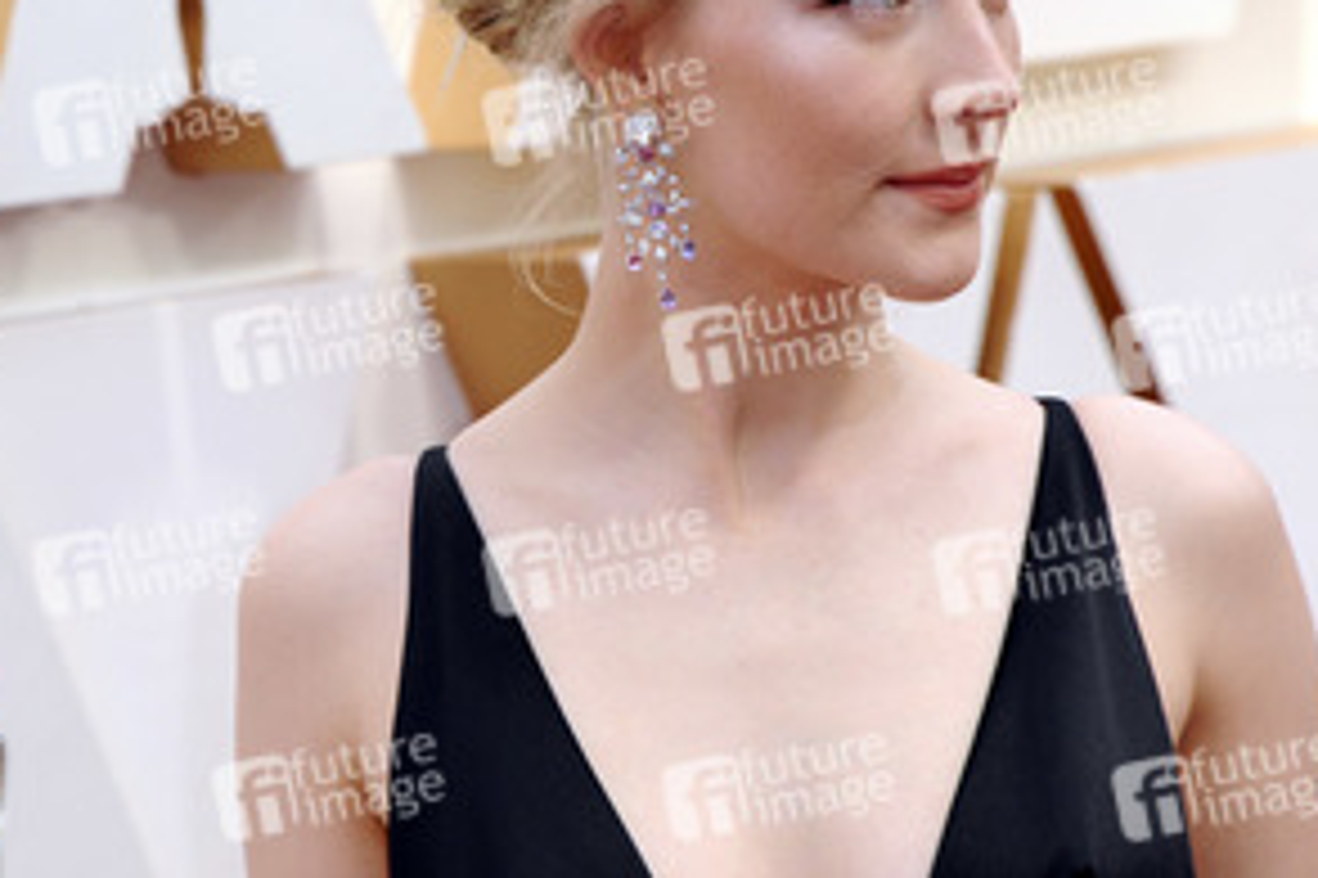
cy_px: 225
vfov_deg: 3.0
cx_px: 657
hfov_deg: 4.5
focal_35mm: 461
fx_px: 16868
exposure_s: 1/200
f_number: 7.1
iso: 800
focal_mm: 300
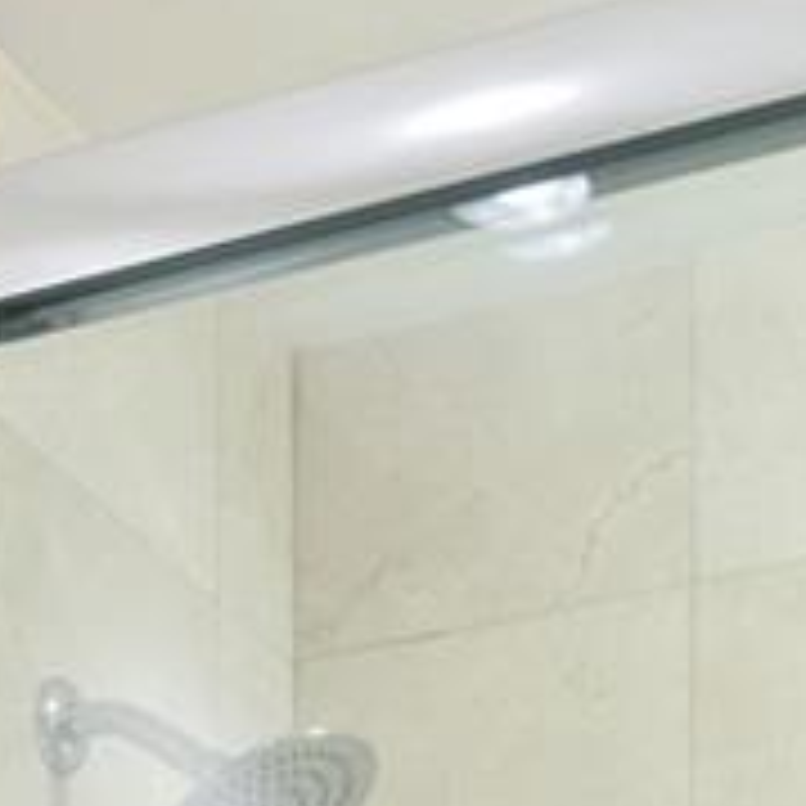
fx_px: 3609
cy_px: 2197
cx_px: 113
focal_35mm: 137
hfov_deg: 12.7
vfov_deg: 10.3
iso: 640
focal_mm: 18
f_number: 8
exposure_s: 1/2
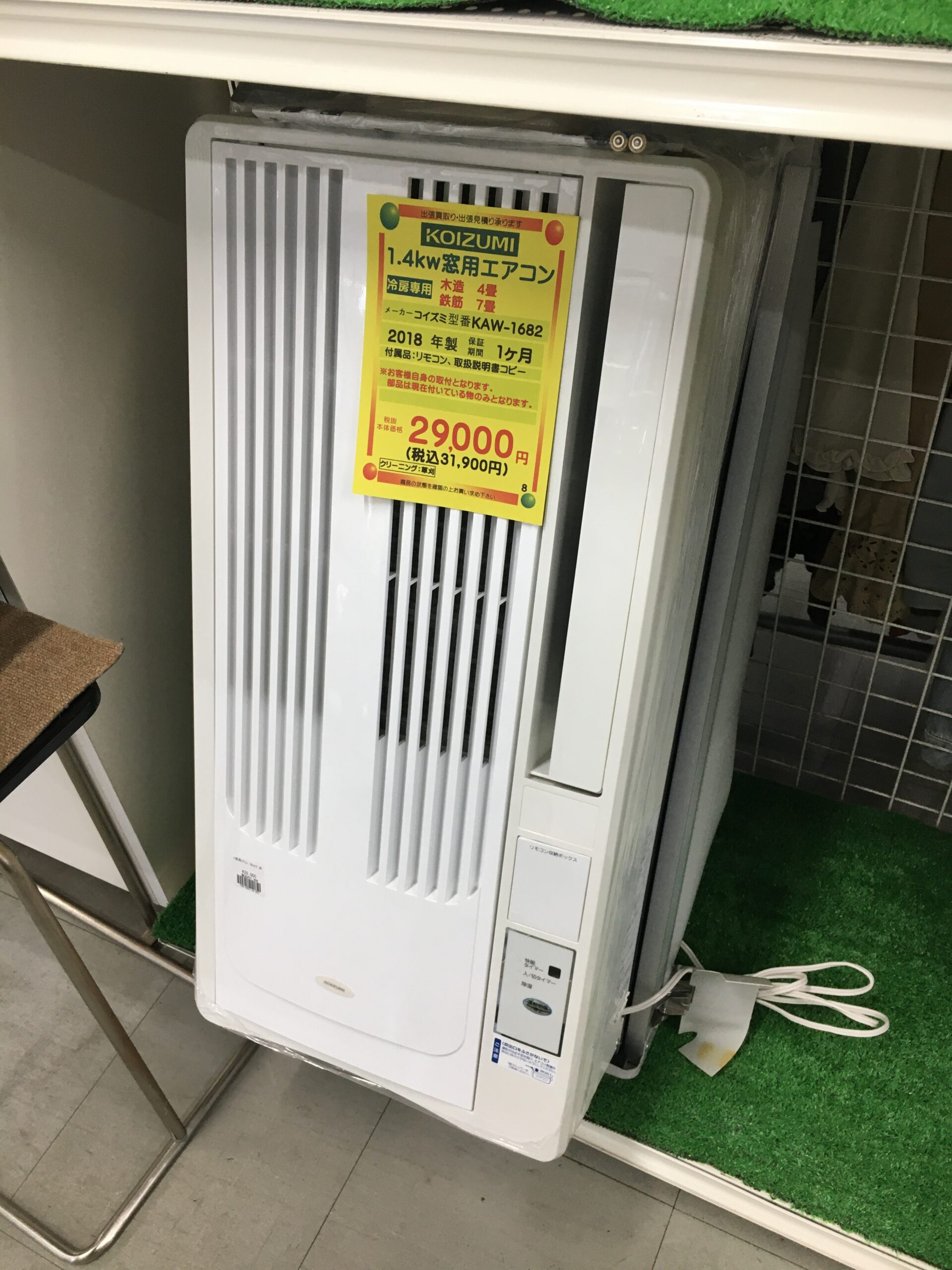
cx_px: 476
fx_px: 1063
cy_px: 635
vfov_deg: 61.7
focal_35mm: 29
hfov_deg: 48.2
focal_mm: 4.15
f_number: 2.2
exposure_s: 1/30
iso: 32
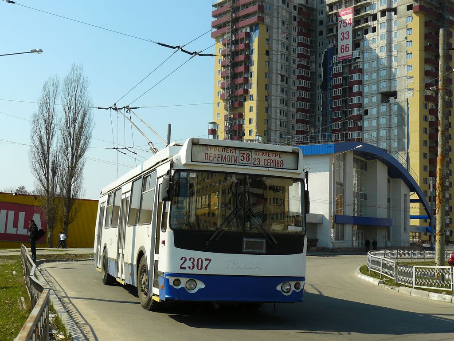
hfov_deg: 41.2
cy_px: 170
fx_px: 603
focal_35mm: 46
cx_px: 227
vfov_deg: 31.5
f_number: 3.6
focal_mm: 7.6
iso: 100
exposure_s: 1/1000
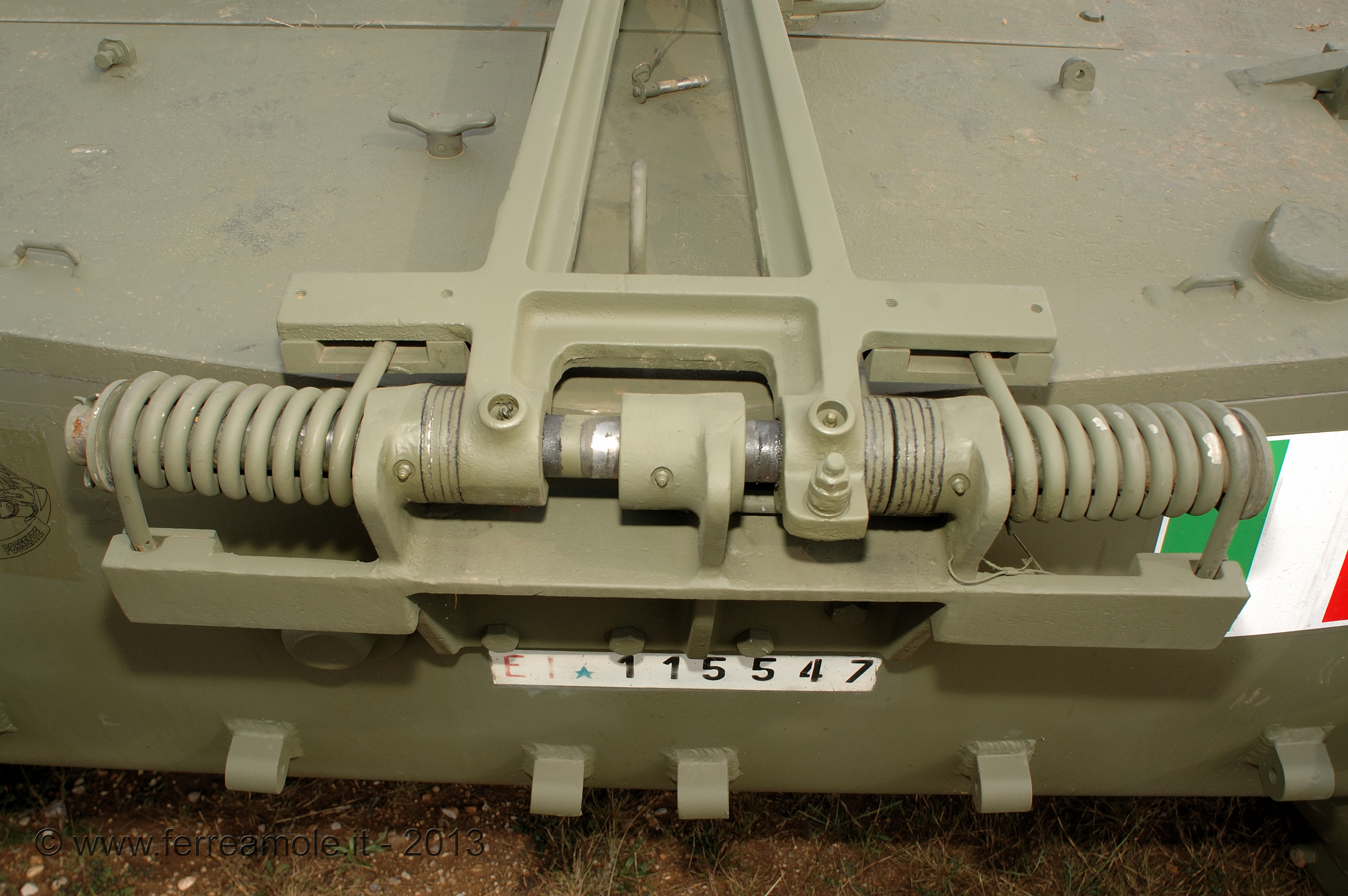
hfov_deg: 62.0
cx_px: 674
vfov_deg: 43.5
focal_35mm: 30
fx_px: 1122
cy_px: 448
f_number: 7.1
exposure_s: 1/200
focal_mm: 20
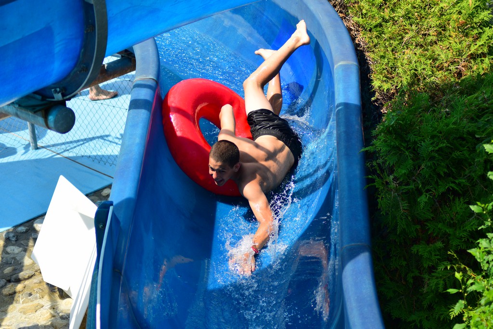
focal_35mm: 105
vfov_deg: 13.0
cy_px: 164
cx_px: 246
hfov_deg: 19.5
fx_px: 1438
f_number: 4
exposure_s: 1/1250
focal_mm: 70
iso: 250
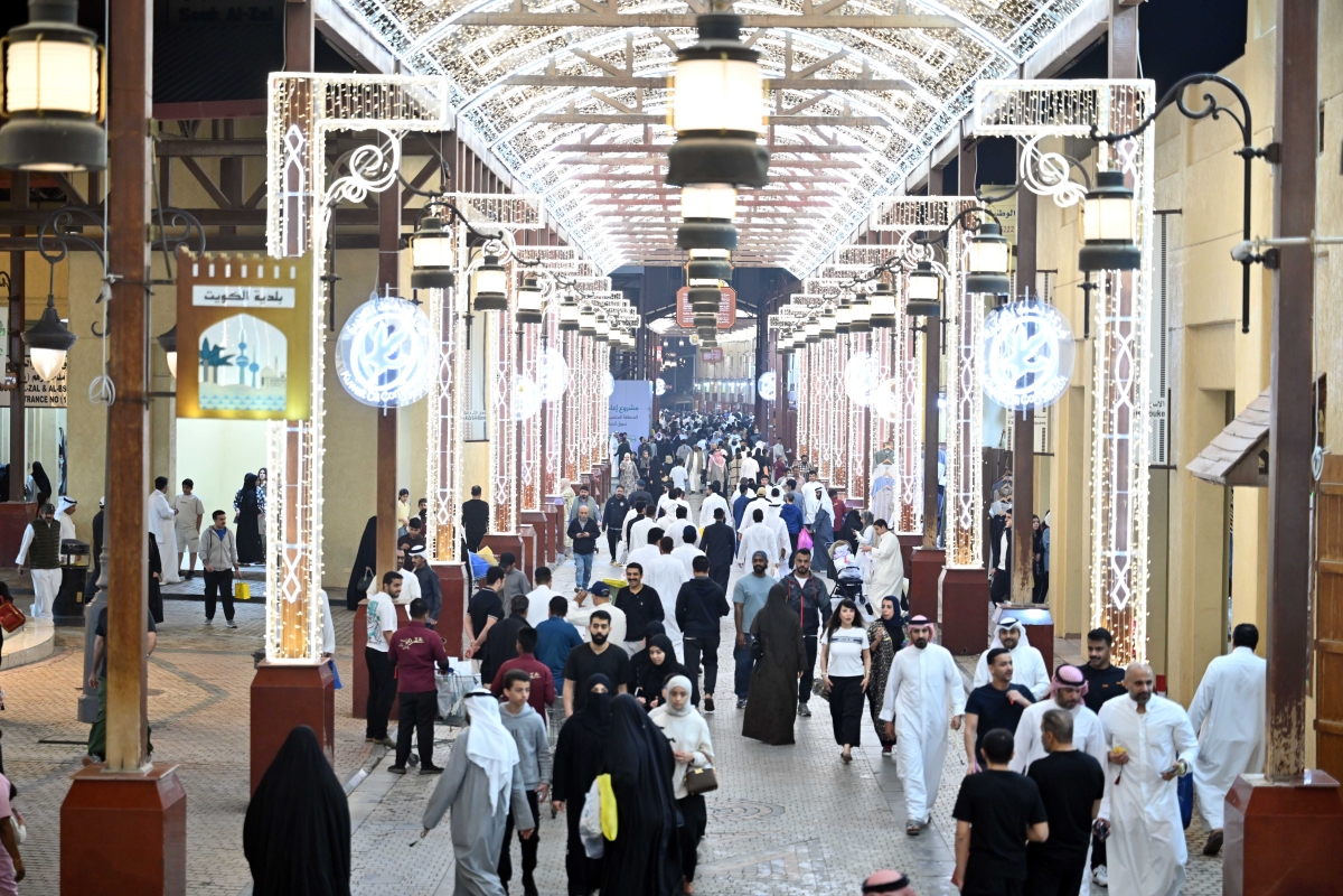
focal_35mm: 70
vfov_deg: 19.5
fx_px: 2611
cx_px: 672
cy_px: 448
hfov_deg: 28.8
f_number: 2.8
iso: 1000
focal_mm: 70
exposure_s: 1/250
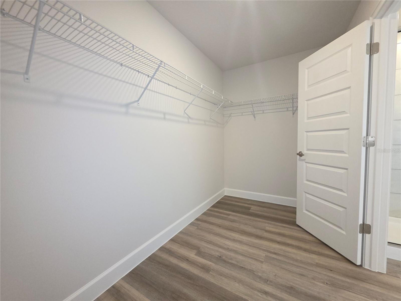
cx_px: 200
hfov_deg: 106.2
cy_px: 150
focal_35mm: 13
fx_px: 151
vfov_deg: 89.9
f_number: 1.9
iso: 250
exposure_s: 1/60
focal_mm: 2.2
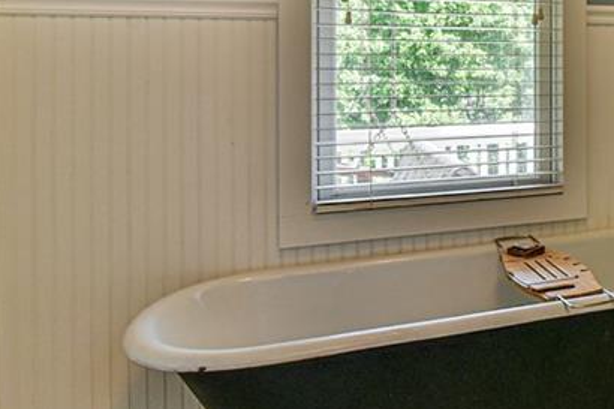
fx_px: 682
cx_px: 641
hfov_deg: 41.0
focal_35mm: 40
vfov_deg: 32.0
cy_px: 55
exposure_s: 1/200
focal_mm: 16
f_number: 7.1
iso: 1600
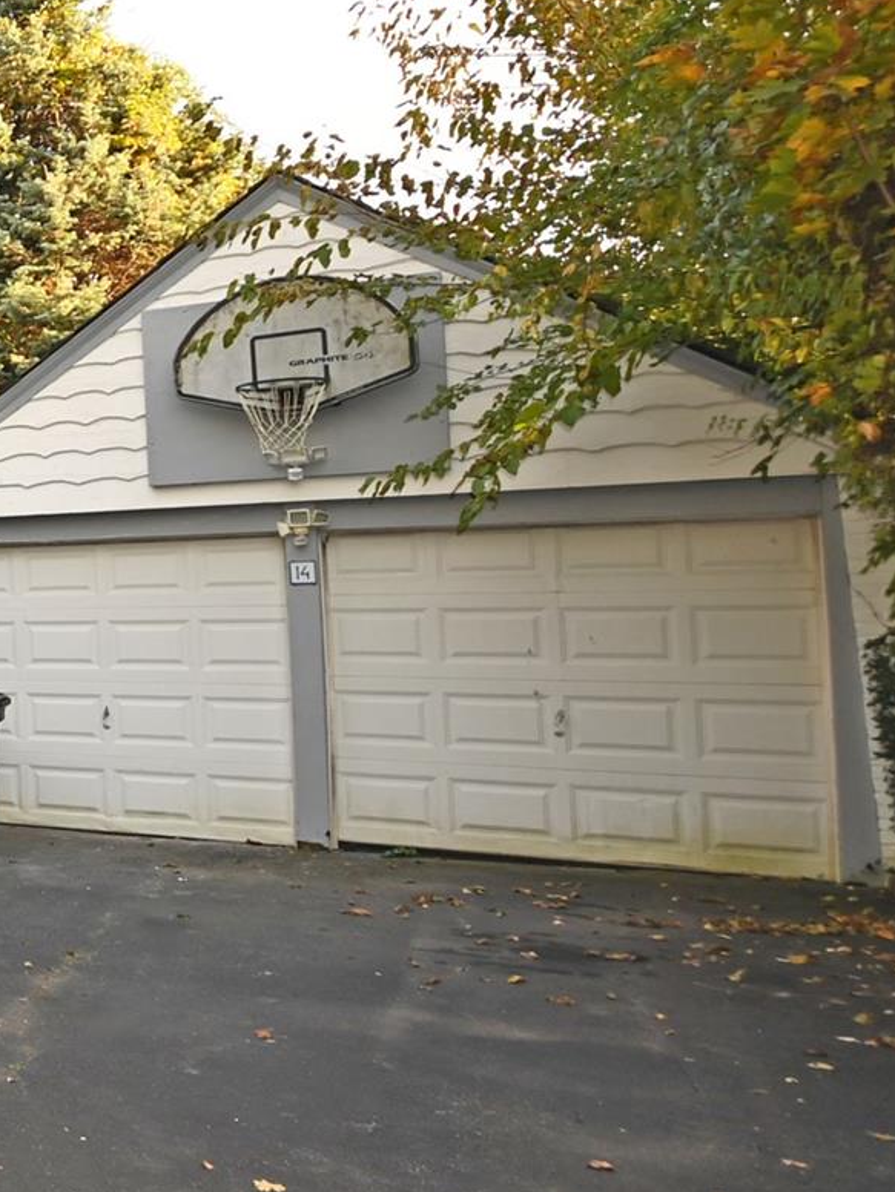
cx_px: -523
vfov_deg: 48.8
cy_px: 513
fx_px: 1310
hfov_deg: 25.5
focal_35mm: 38
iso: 100
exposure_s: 1/80
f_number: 4.5
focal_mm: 10
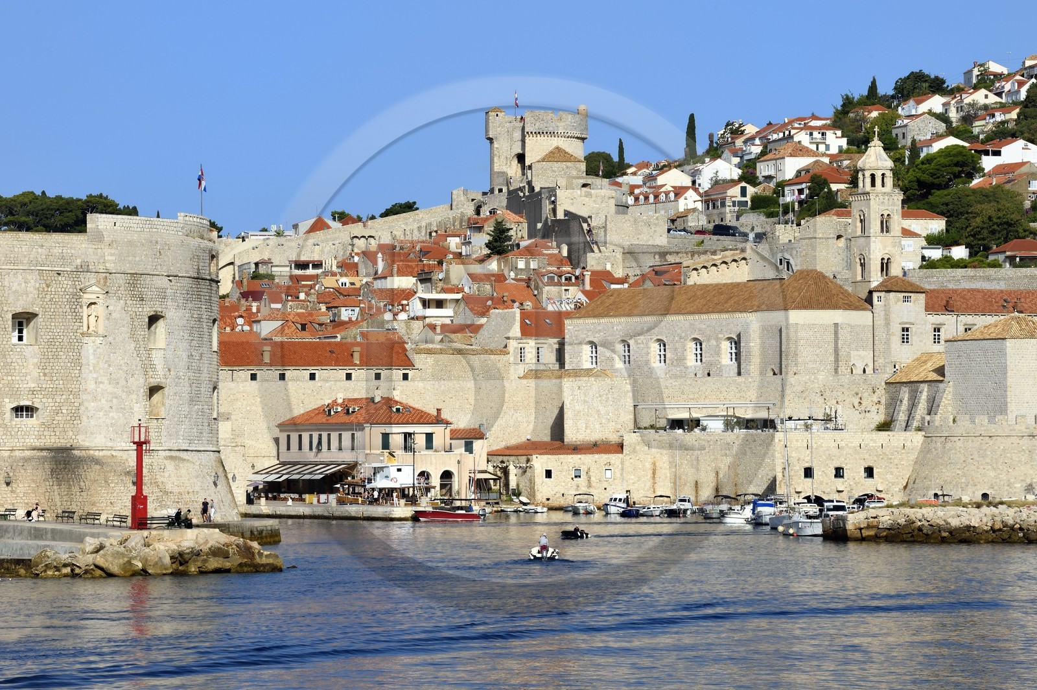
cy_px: 345
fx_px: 4029
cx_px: 518
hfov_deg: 14.7
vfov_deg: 9.8
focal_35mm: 140
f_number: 13
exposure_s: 1/320
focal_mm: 140
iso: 200
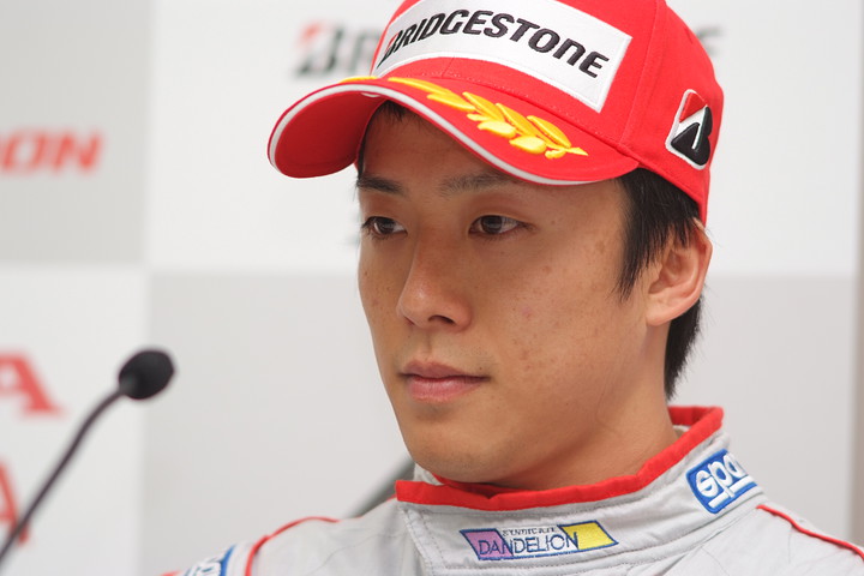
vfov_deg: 5.1
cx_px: 432
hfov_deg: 7.6
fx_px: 6479
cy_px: 288
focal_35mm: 270
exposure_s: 1/125
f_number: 2.8
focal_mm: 180
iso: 200
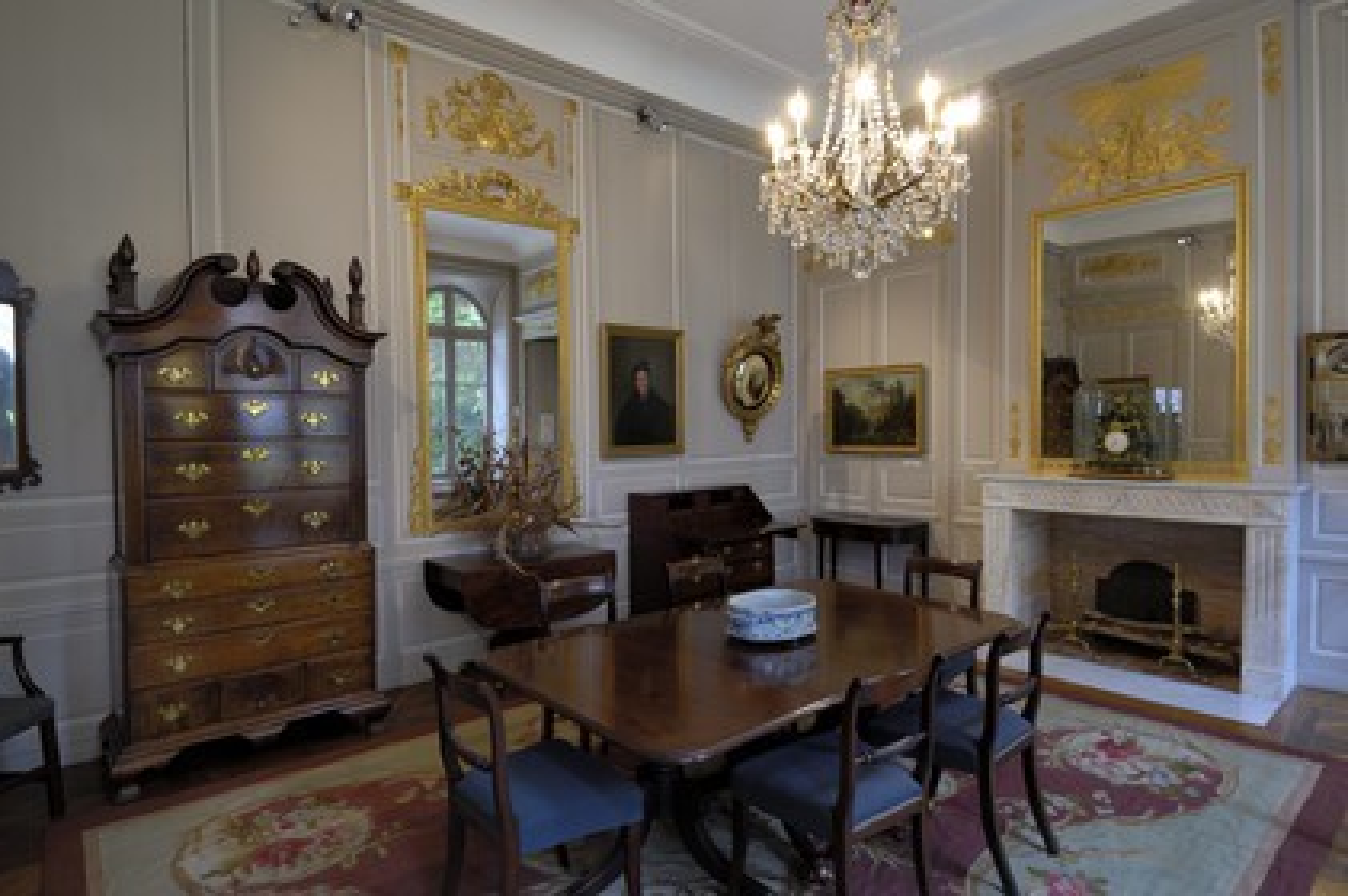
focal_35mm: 18
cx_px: 674
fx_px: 673
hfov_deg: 90.0
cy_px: 448
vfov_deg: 67.3
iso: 100
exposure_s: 1
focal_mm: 12
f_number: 9
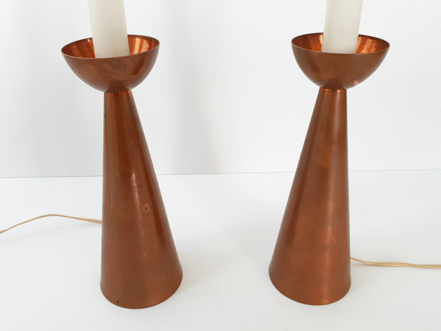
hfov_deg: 67.3
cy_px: 166
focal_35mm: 26
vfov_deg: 53.1
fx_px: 331
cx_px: 220
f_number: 2.4
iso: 50
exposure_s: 1/60
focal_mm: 4.3
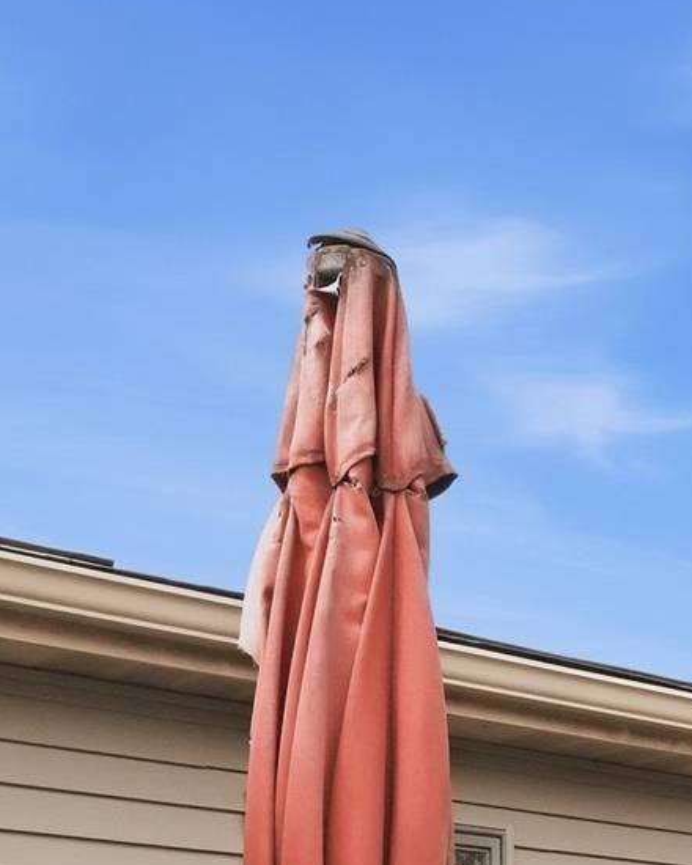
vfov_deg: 25.8
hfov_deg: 22.8
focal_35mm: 64
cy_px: 1091
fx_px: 1638
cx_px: 706
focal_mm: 10
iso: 640
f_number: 9
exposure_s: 1/1000
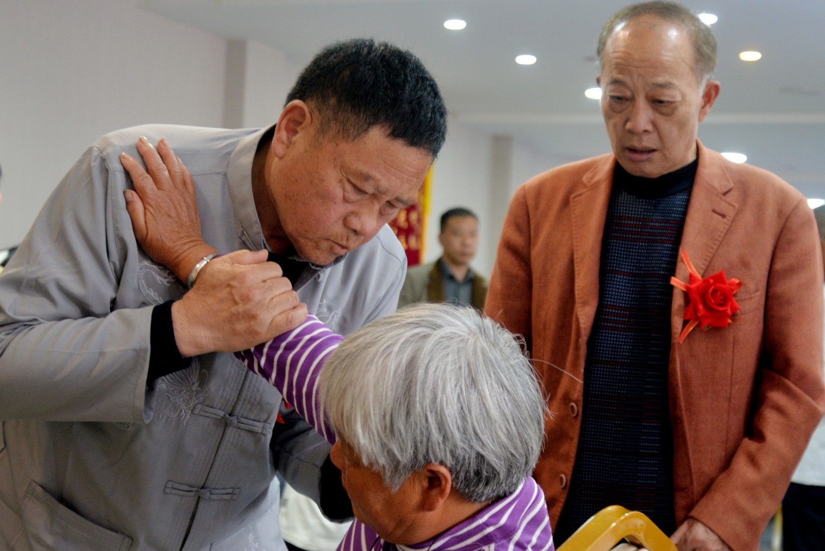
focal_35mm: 44
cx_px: 412
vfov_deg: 30.5
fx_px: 1009
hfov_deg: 44.5
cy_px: 276
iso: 800
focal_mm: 44
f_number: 4.2
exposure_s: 1/30
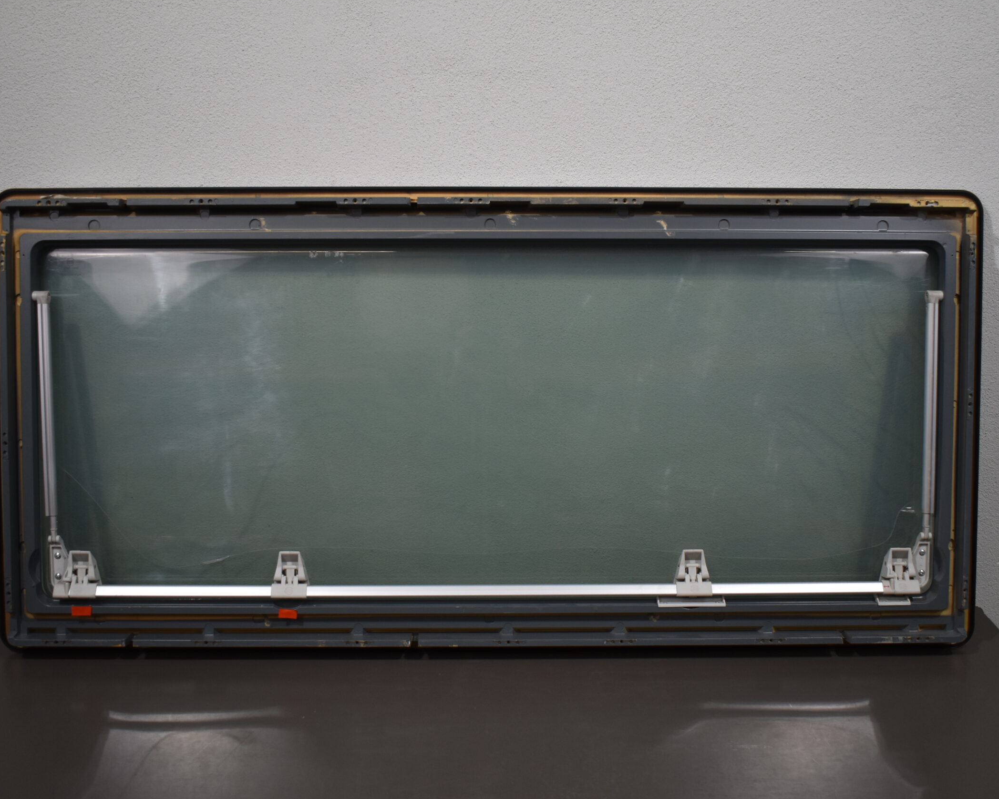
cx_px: 507
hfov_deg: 46.2
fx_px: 1170
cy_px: 400
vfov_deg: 37.7
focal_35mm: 40
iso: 500
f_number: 3.8
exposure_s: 1/250
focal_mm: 23
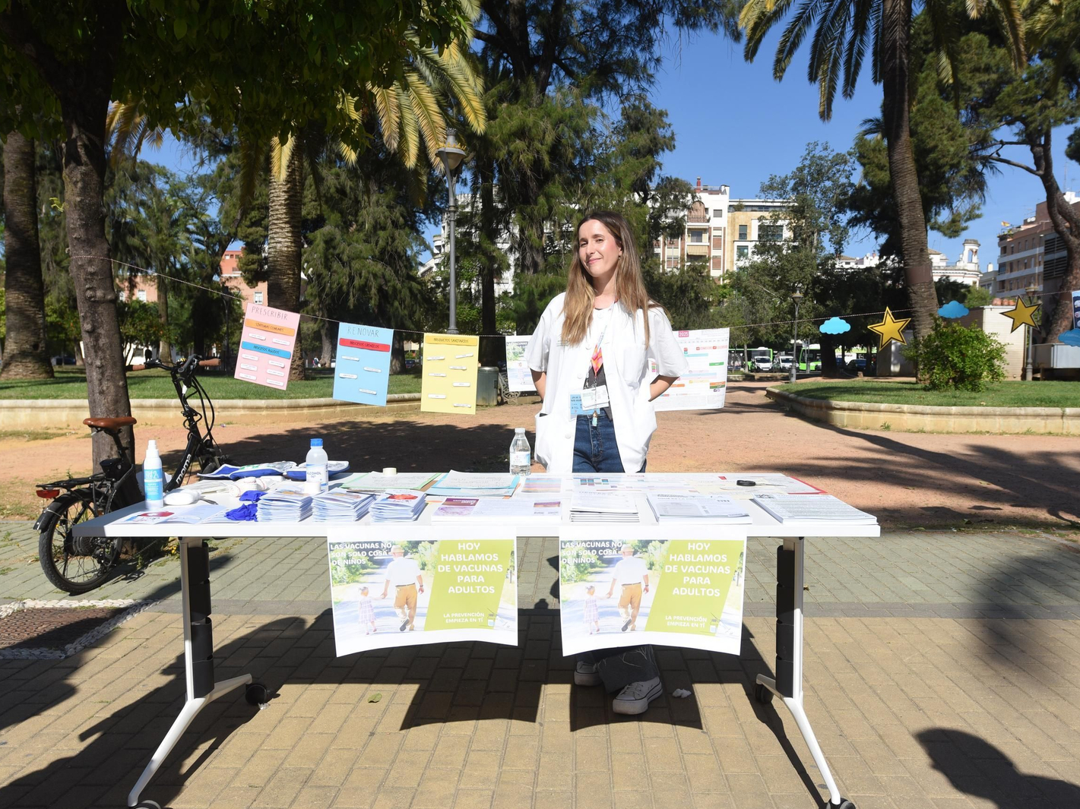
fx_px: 811
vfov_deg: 53.0
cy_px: 405
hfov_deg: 67.3
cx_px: 572
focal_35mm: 26
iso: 100
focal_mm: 24
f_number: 5.6
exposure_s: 1/640
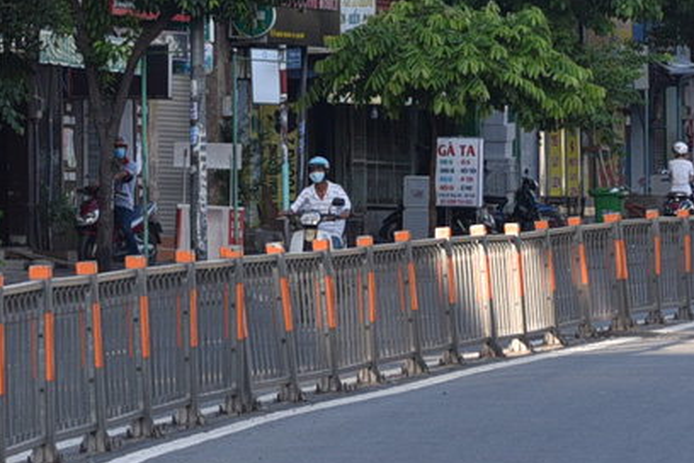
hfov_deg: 6.0
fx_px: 6612
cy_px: 57
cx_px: 109
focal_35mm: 343
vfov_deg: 4.0
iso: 100
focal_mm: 70
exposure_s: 1/250
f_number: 4.5
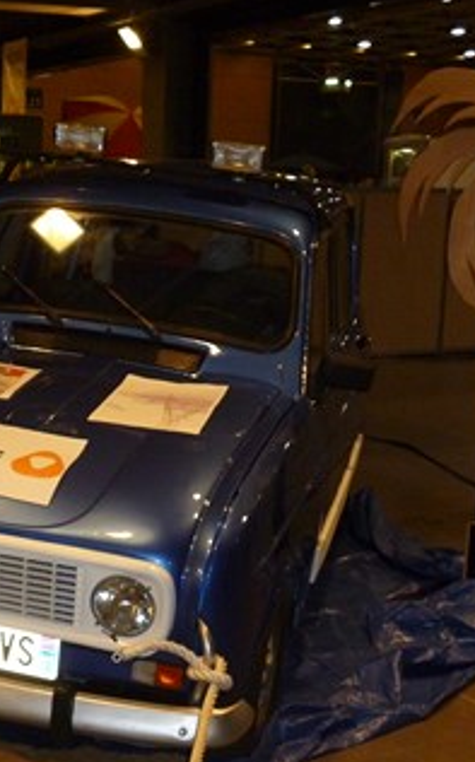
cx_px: 87
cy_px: 473
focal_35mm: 58
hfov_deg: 22.0
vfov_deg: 35.0
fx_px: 1204
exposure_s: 1/60
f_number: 3.5
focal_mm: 6.4
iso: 400
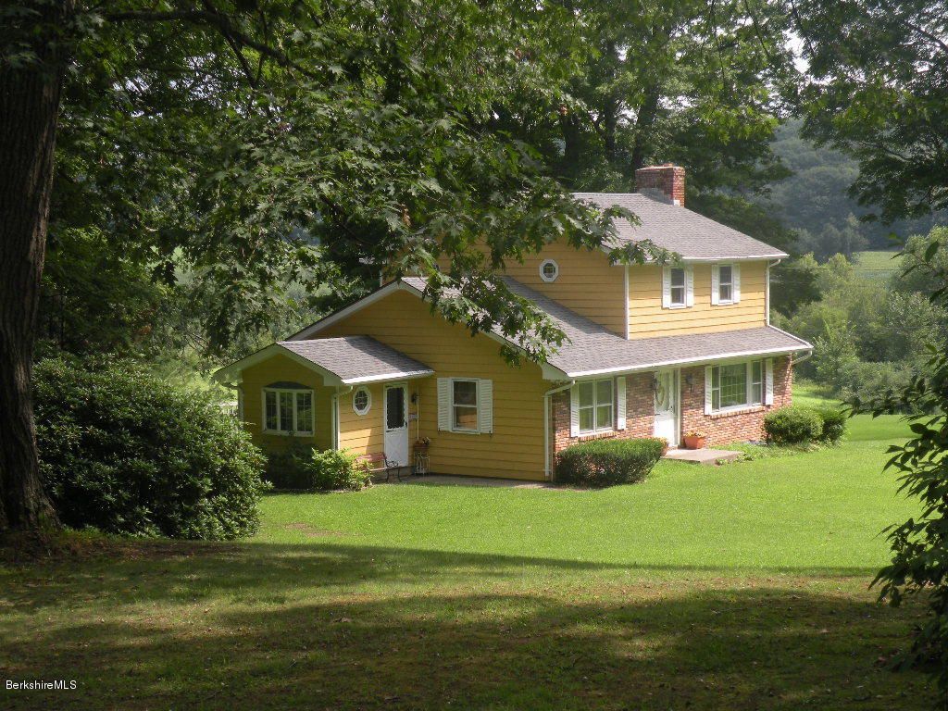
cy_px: 356
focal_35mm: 67
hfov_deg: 29.0
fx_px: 1835
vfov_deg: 21.9
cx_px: 474
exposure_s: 1/169
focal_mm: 11.9
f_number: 4.5
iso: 64
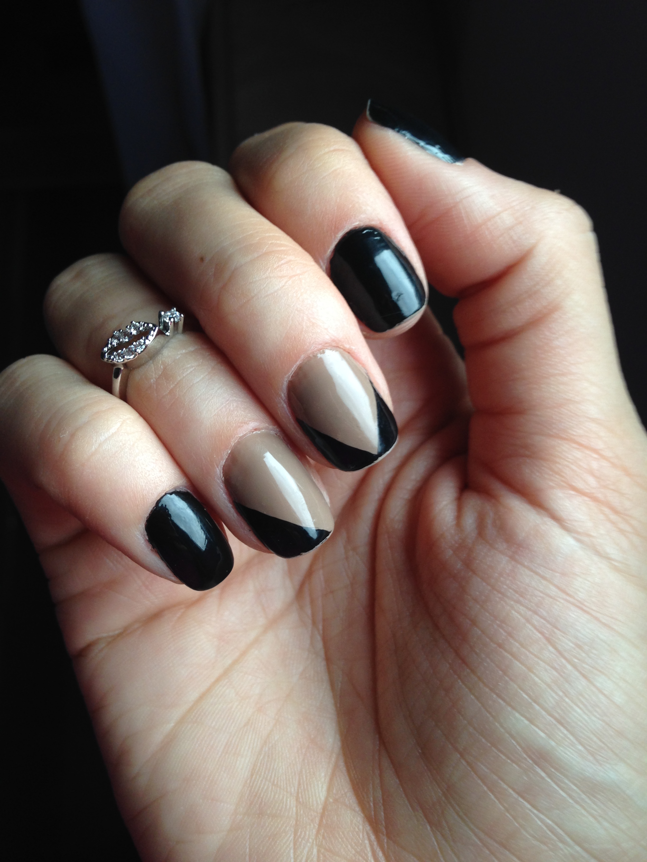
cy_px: 431
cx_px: 324
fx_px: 822
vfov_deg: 55.4
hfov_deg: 42.9
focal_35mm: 33
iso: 50
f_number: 2.4
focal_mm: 4.12
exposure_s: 1/40
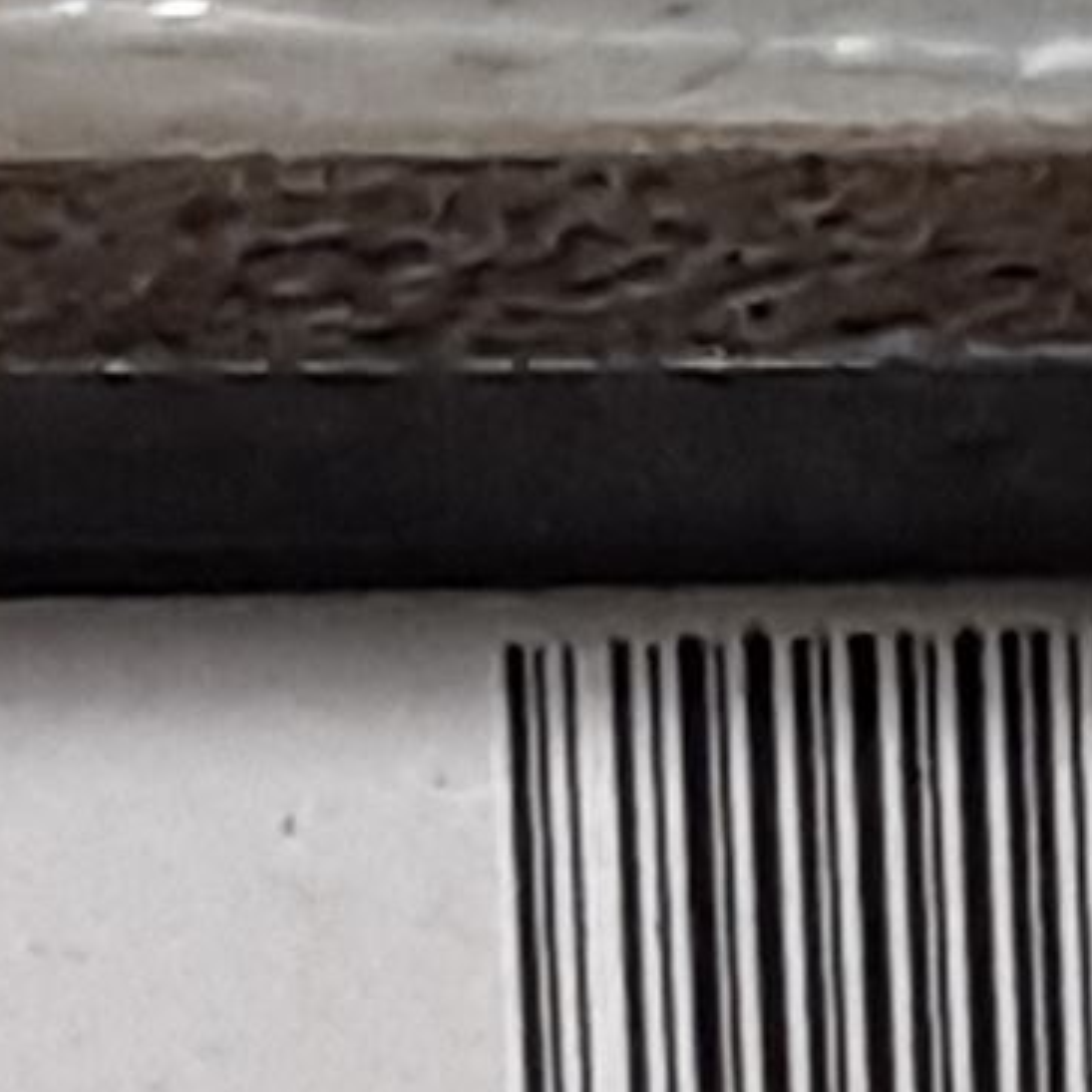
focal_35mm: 129
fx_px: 4604
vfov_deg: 12.9
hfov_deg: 12.9
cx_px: 1589
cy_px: 1550
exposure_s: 1/50
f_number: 1.7
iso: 160
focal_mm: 3.93
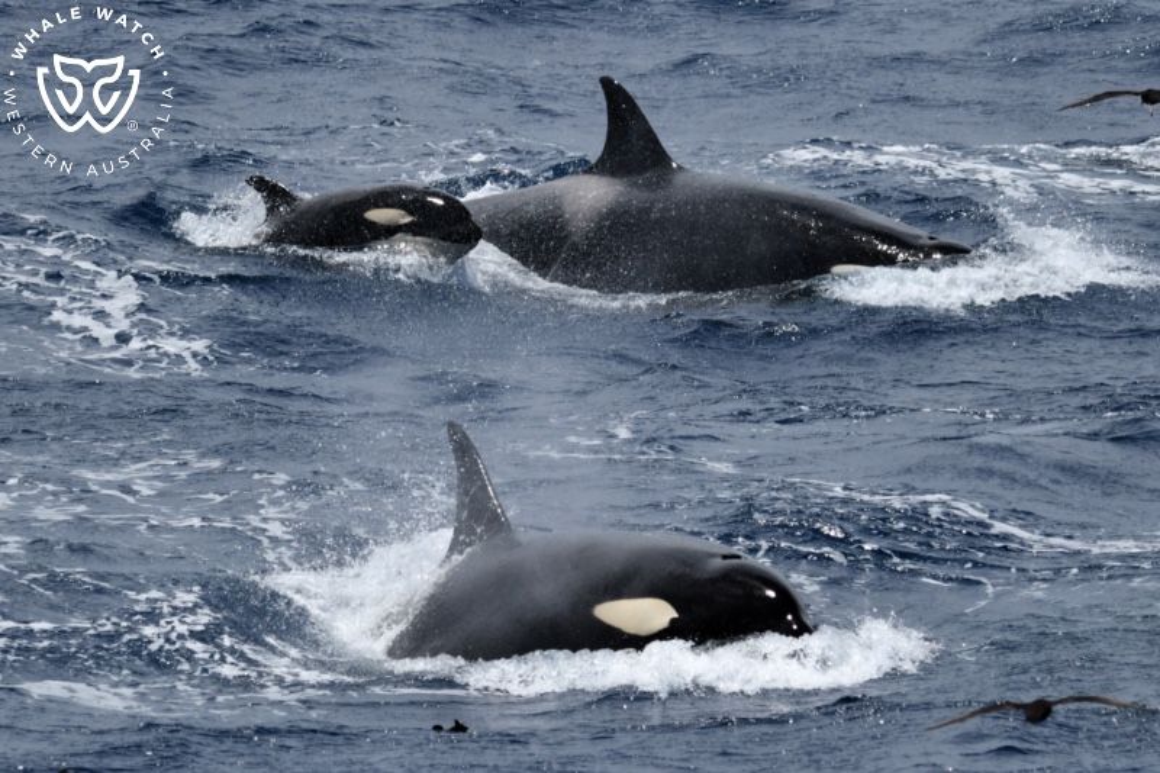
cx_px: 580
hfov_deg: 6.9
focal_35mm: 300
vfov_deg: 4.6
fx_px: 9664
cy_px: 386
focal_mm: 300
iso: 720
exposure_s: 1/8000
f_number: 5.6
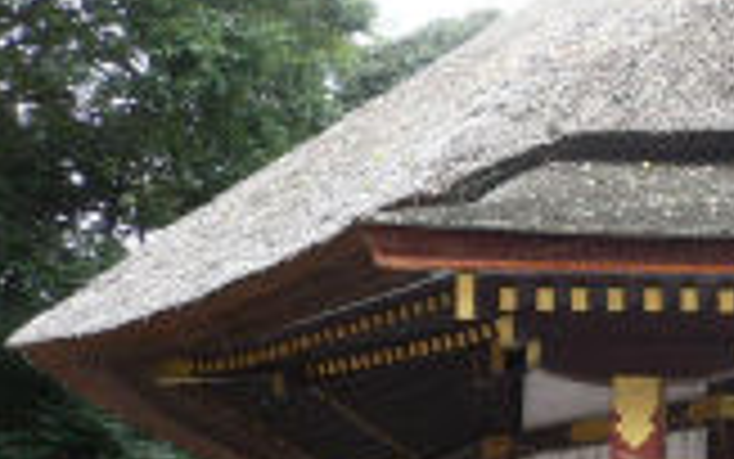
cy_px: 360
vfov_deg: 14.3
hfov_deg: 21.1
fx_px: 1821
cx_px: 896
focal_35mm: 91
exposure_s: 1/60
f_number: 2.8
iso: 100
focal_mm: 5.8
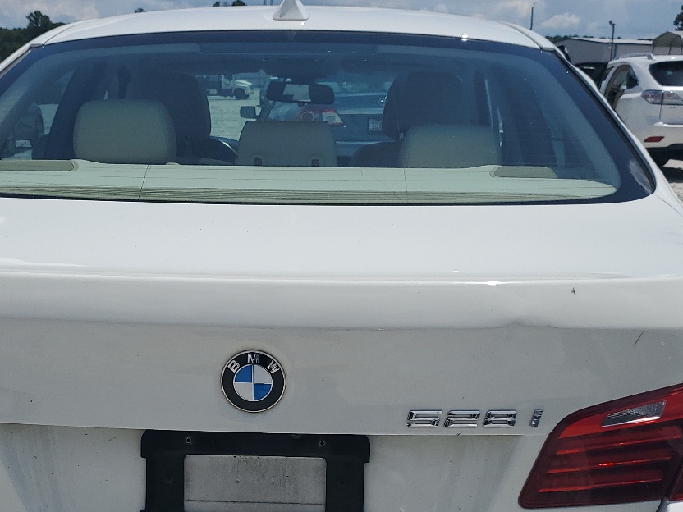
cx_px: 268
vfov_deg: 28.2
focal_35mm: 50
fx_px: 987
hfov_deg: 38.0
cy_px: 445
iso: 51
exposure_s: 1/10000
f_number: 1.5
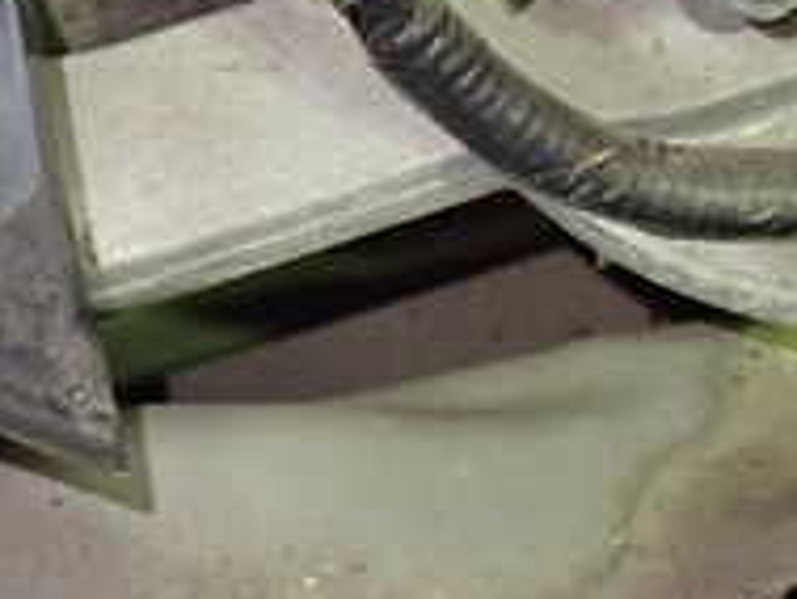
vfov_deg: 15.5
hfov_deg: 20.6
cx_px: 451
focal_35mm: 95
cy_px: 110
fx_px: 2189
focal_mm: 5.4
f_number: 2.3
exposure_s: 1/30
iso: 400
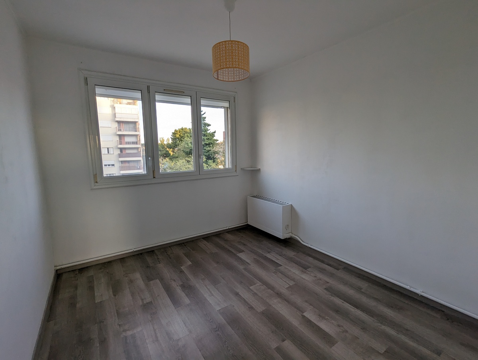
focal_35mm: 16
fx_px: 221
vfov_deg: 78.3
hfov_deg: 94.4
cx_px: 239
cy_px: 180
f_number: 2.2
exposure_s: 1/67
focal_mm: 2.35
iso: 55
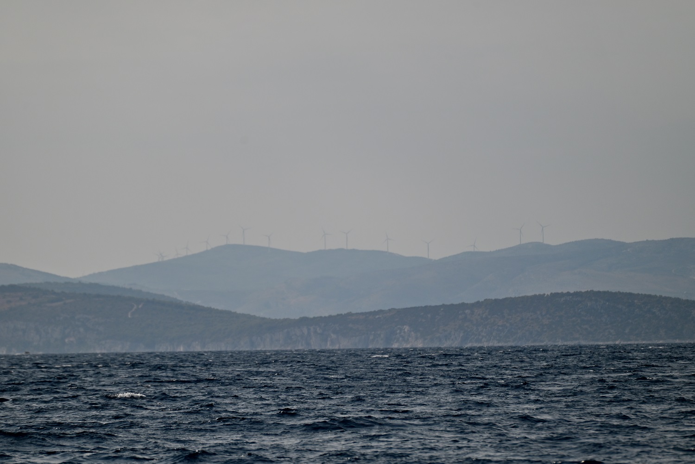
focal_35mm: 300
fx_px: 5793
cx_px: 348
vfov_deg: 4.6
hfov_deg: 6.9
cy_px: 232
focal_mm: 300
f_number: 5.6
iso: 250
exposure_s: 1/4000
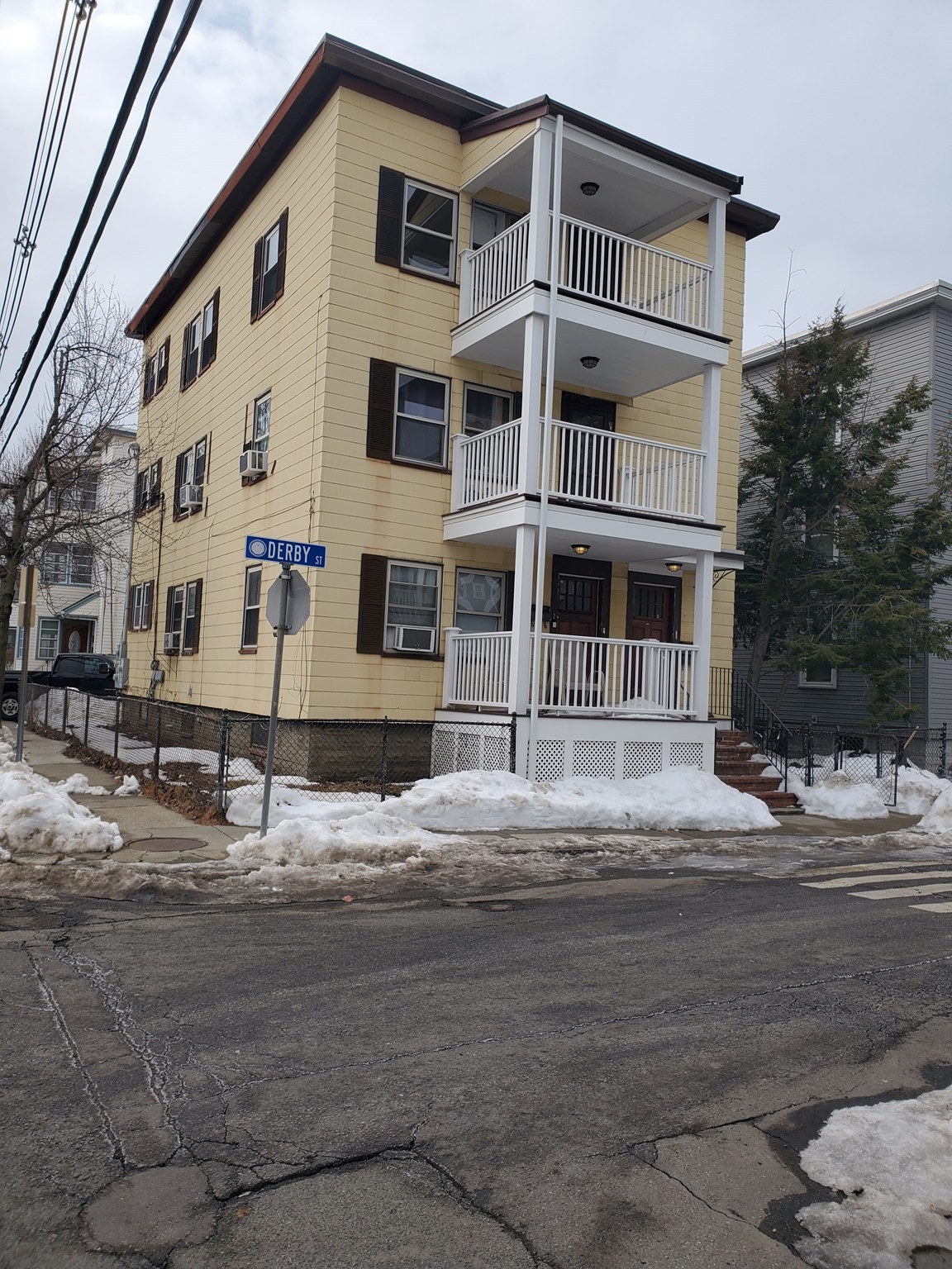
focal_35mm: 26
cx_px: 476
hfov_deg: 53.1
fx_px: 953
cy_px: 634
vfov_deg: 67.3
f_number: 2.4
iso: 50
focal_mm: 4.3
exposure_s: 1/1785
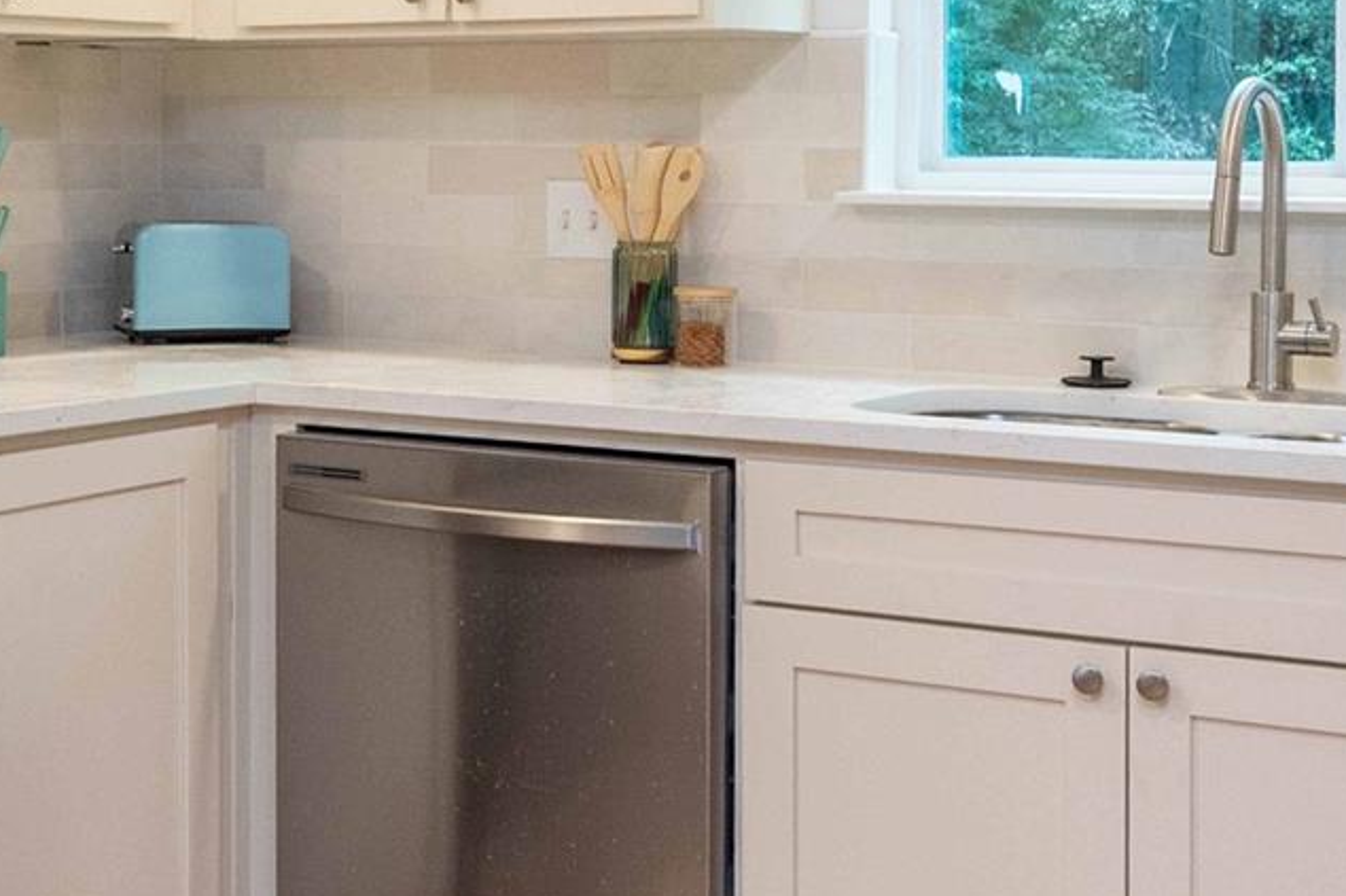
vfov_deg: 19.0
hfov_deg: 27.7
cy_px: 201
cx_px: 223
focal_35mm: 71
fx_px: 2654
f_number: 5
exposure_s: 1/100
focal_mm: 22
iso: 800
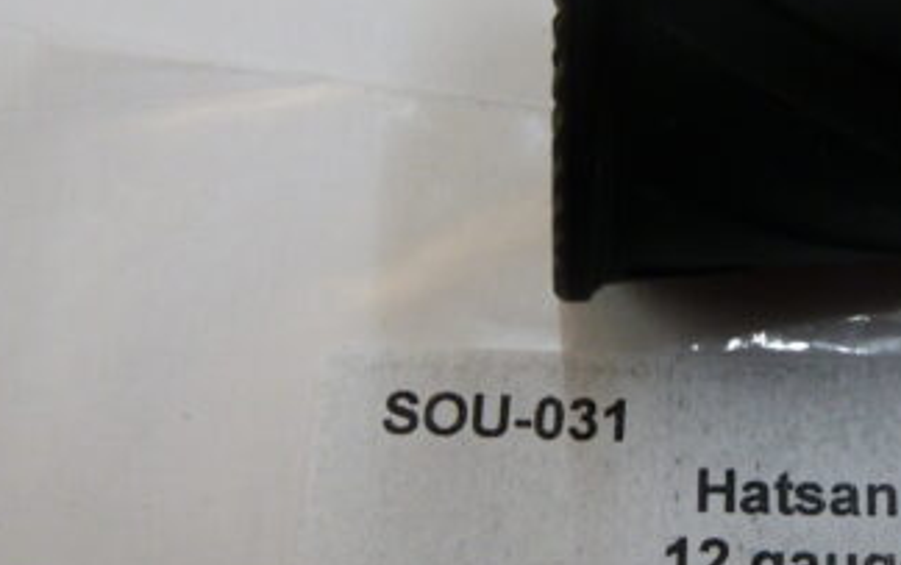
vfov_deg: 26.4
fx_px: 1204
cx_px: 709
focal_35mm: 49
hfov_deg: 39.6
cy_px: 315
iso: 200
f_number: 3.3
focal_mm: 4.1
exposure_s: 1/30
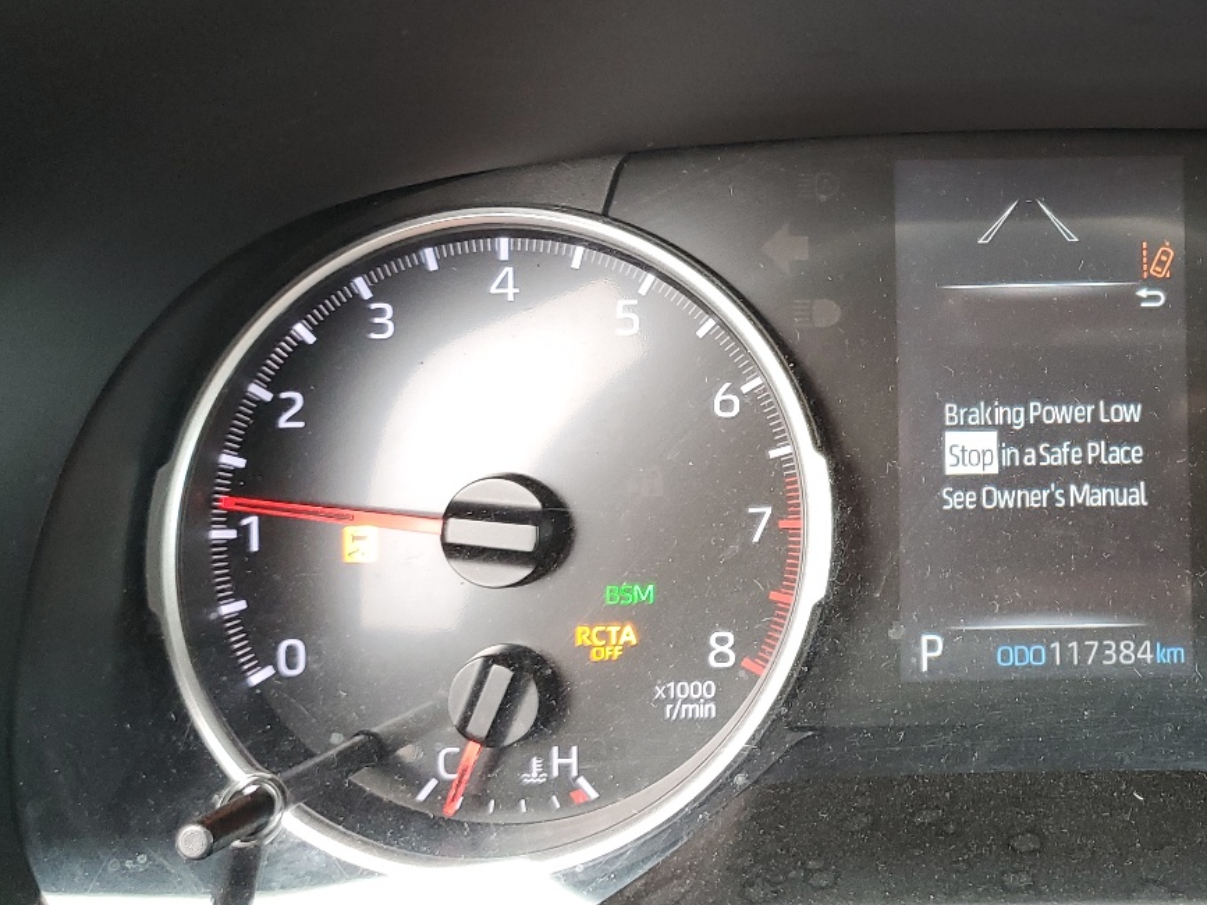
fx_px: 1673
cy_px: 439
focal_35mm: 48
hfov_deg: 37.9
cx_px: 997
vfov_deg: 30.3
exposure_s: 1/60.2
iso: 100
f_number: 1.5
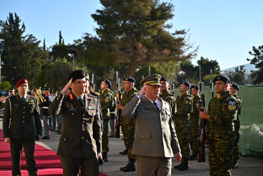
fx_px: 512
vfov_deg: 19.5
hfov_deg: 28.8
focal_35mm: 70
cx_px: 132
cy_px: 88
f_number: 4
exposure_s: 1/1000
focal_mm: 70
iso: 100
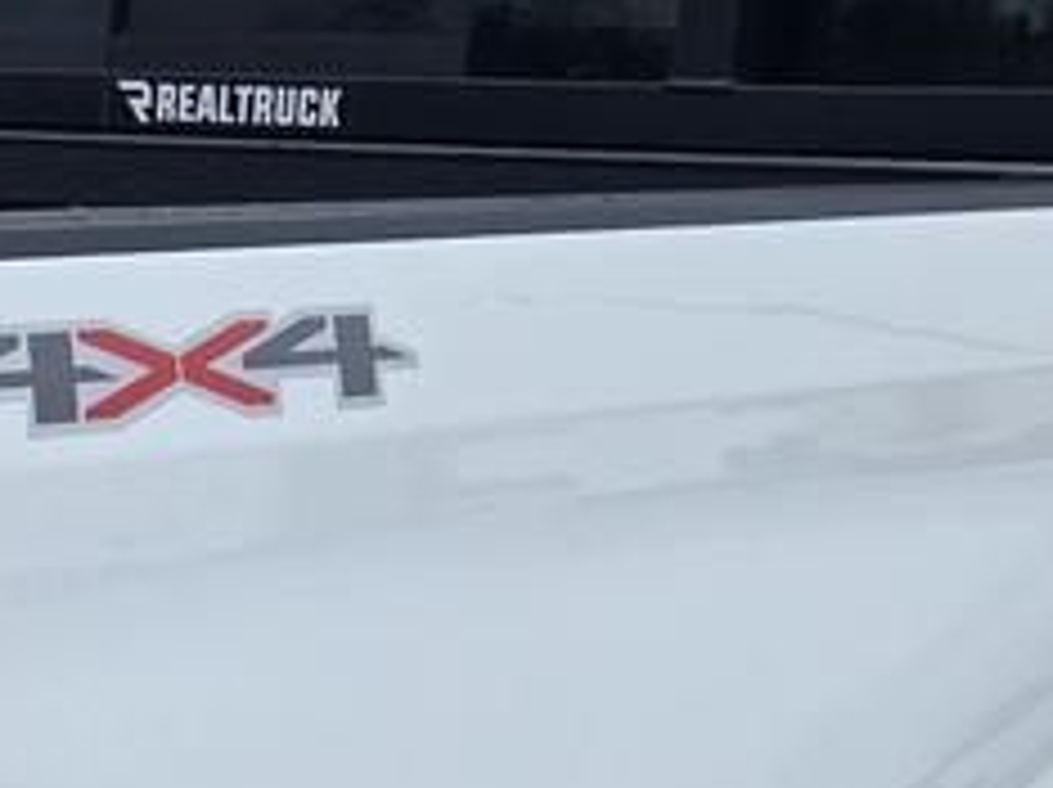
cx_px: -333
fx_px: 3829
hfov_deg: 14.9
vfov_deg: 11.4
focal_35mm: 126
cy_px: 1036
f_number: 1.8
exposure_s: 1/2456
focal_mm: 5.4
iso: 25
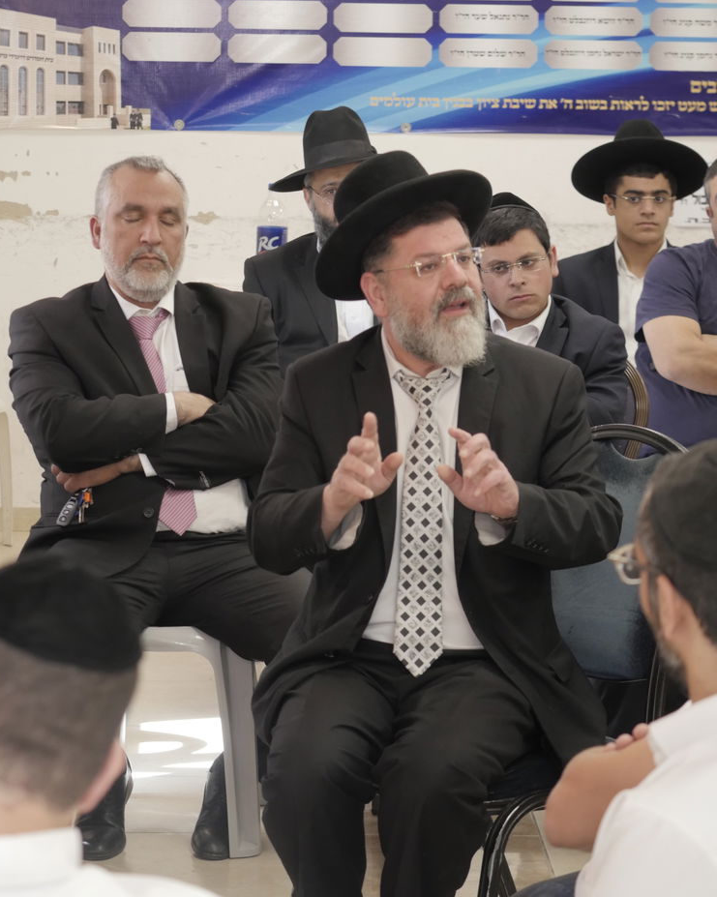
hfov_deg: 12.0
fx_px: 3423
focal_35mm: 129
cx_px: 295
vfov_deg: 14.9
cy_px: 450
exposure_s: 1/160
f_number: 2.8
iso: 640
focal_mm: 44
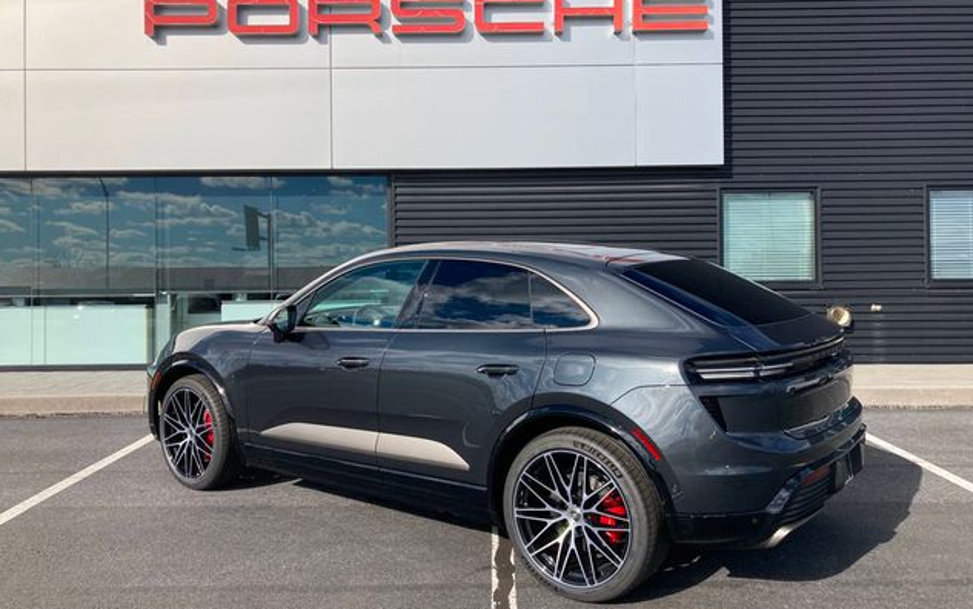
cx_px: 487
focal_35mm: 30
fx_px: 796
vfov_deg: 41.8
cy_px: 288
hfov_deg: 62.9
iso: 20
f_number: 1.8
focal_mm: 3.99
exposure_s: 1/3436
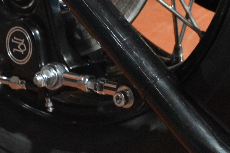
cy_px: -154
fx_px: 1610
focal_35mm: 252
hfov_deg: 8.0
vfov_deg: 5.3
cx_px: 356
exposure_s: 1/25
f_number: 4.2
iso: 3200
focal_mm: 30
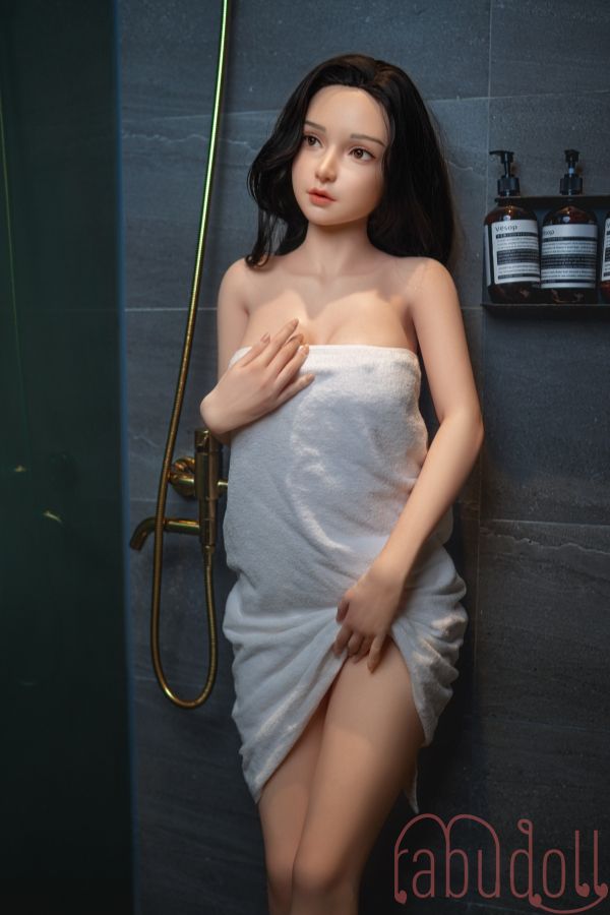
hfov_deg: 37.9
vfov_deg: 54.4
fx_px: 890
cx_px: 305
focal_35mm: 35
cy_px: 458
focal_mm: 35
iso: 50
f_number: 1.8
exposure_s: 1/200
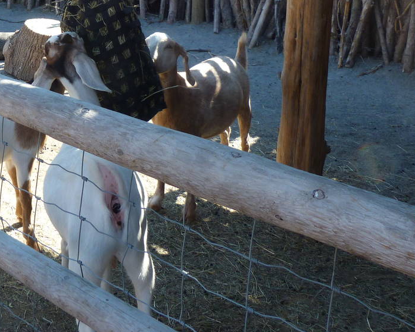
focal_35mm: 56
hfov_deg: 31.0
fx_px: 688
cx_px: -5
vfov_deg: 25.6
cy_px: -10
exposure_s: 1/100
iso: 80
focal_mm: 4.5
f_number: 4
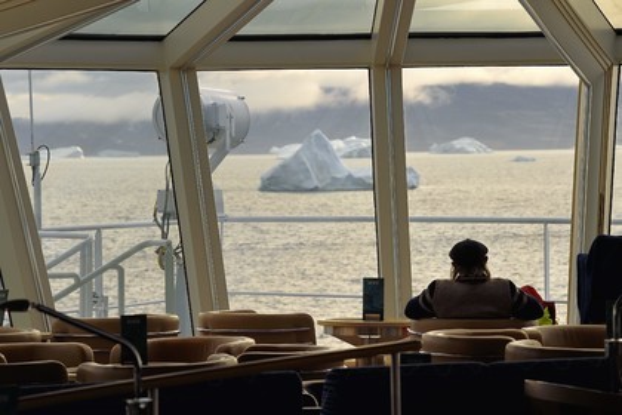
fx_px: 3196
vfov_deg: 7.4
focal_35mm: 185
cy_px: 208
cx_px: 311
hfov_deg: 11.1
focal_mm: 185
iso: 200
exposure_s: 1/160
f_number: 11
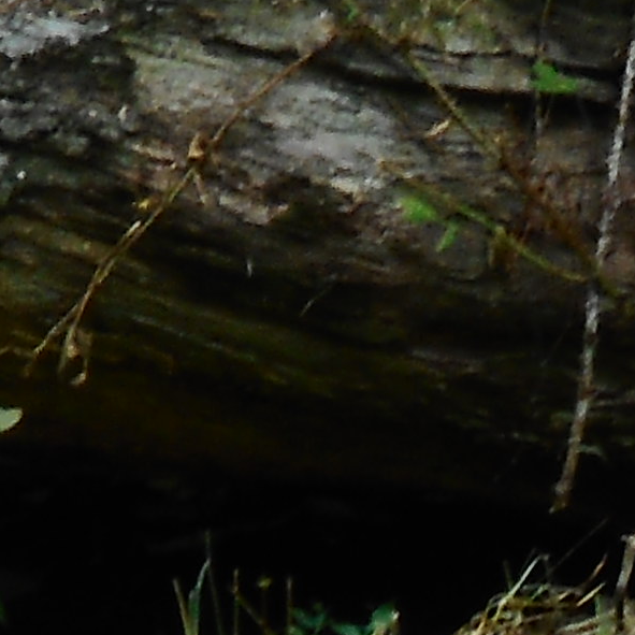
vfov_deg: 1.1
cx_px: 961
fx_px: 31961
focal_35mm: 1540
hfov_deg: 1.1
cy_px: 1670
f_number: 6.6
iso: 80
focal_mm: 36
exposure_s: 1/60
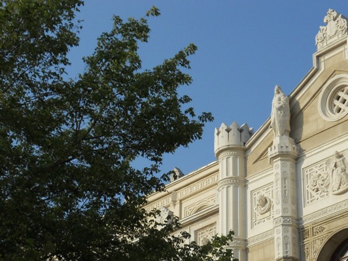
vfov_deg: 14.1
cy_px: 247
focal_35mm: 104
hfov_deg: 18.8
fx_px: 1046
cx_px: 237
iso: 80
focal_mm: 9.8
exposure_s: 1/640
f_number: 4.8
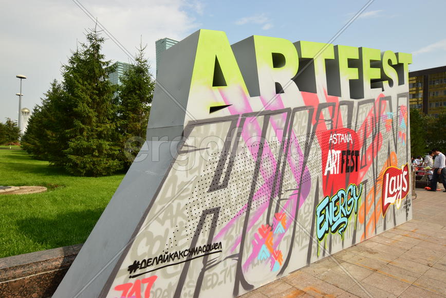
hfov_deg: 81.2
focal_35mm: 21
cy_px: 149
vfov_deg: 59.6
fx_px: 260
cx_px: 223
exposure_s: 1/80
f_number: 11
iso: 100
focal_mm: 14
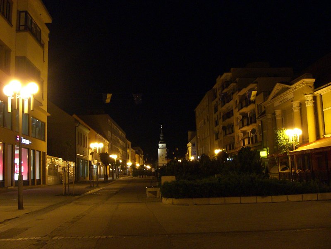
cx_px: 166
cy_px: 124
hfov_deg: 49.0
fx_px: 363
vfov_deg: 37.7
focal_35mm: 38
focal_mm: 6.3
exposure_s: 1/8
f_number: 3.1
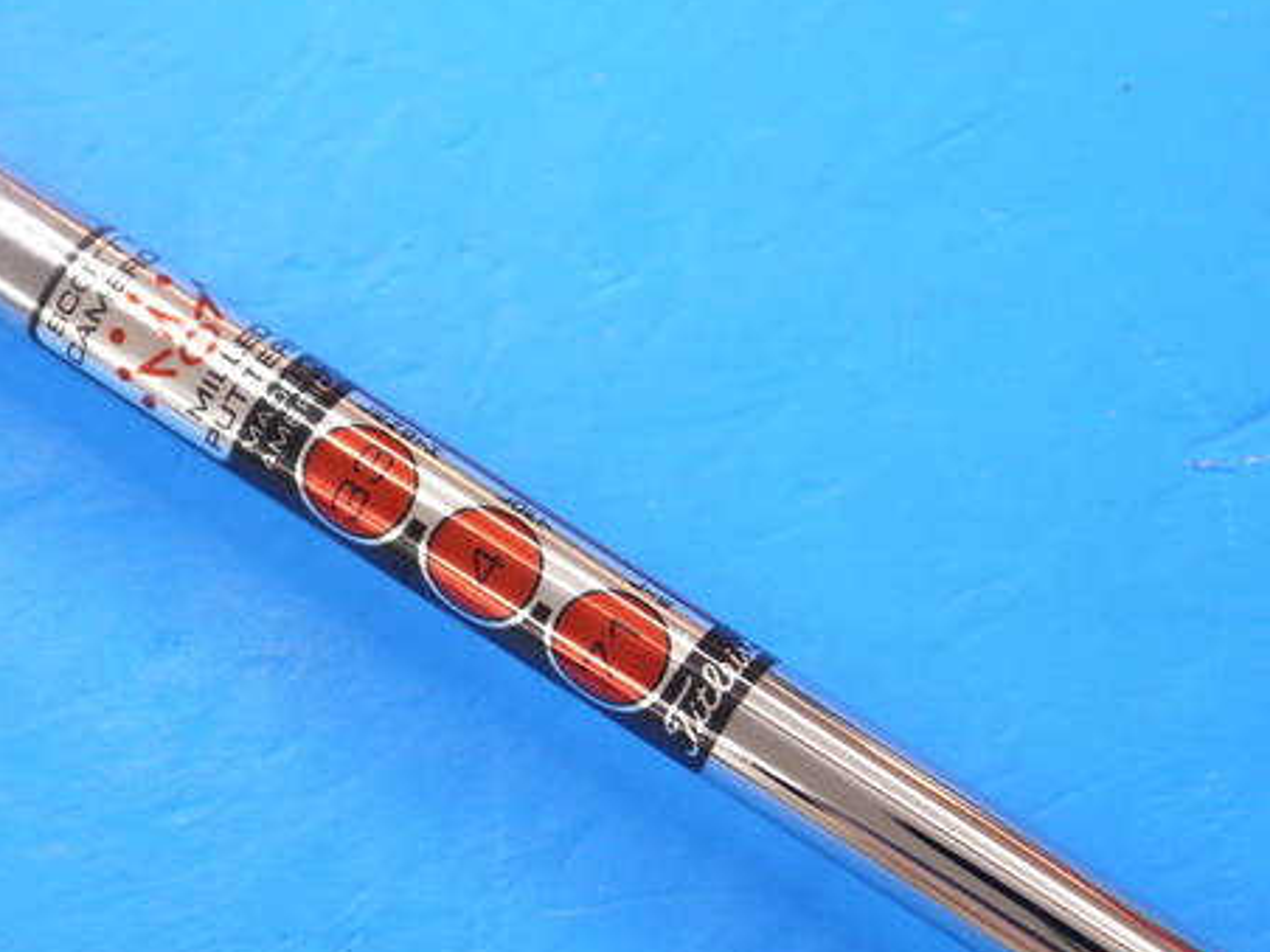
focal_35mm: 119
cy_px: 410
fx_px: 4366
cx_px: 441
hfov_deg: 16.5
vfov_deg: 12.4
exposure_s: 1/80
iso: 640
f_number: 5.6
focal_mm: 42
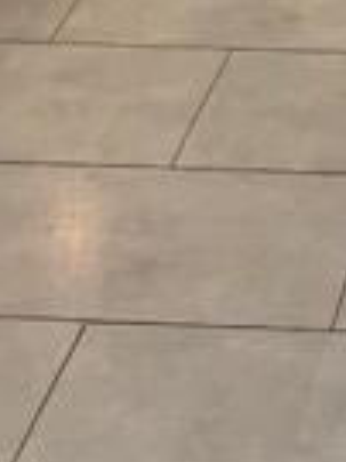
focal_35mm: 123
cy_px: -551
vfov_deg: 13.1
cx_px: 596
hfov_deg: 11.3
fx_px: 1642
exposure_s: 1/16
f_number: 1.8
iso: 40
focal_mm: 4.25
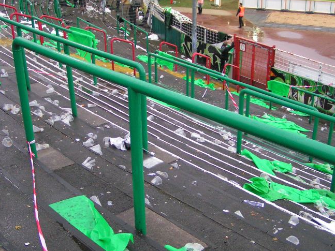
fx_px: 455
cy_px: 131
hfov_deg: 40.4
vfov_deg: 30.9
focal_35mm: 47
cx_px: 156
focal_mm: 5.8
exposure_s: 1/30
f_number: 2.8
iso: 200
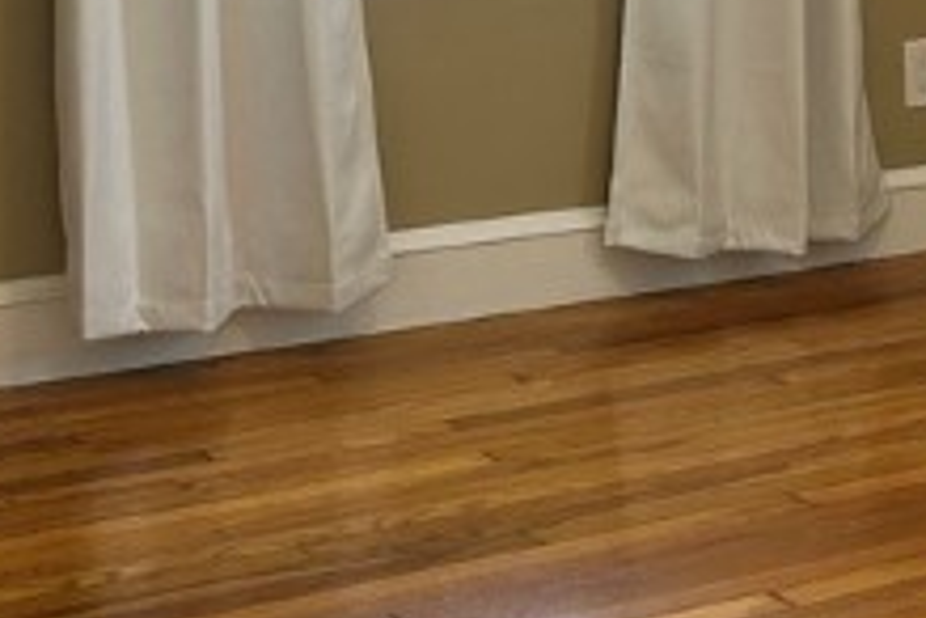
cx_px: 850
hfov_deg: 21.0
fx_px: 2443
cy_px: 0
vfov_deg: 14.2
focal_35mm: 95
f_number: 1.5
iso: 80
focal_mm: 5.7
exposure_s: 1/60
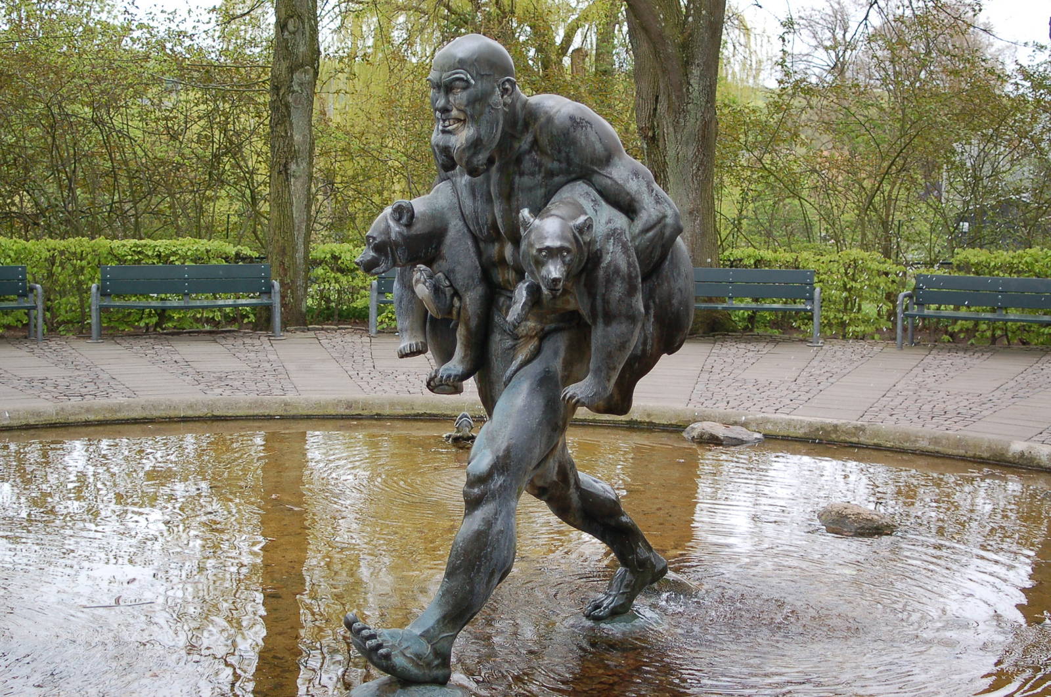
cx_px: 526
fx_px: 1530
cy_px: 348
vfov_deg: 25.7
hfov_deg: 37.9
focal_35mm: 52
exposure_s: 1/500
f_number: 4
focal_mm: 35
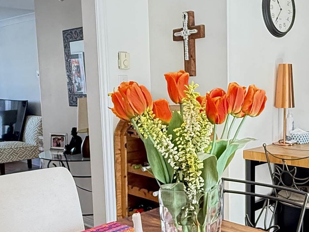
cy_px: 138
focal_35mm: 45
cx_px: 252
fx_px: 402
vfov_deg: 32.1
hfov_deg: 40.2
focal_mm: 2.22
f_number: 2.2
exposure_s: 1/120
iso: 500
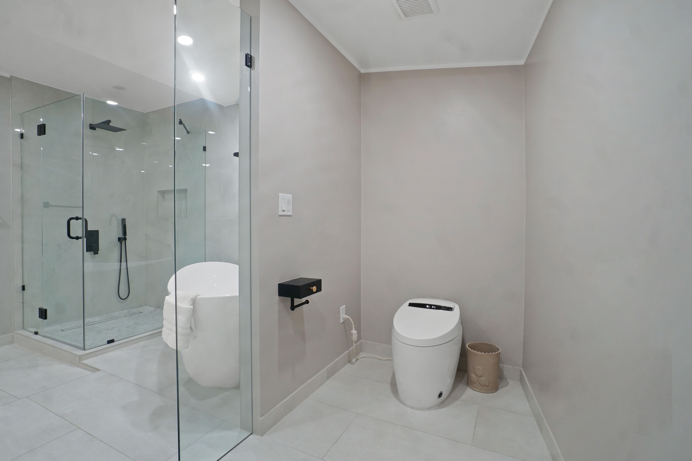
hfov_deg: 95.0
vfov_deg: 72.1
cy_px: 230
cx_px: 346
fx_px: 317
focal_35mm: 16
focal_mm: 11
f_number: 8
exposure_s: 1/15
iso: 400
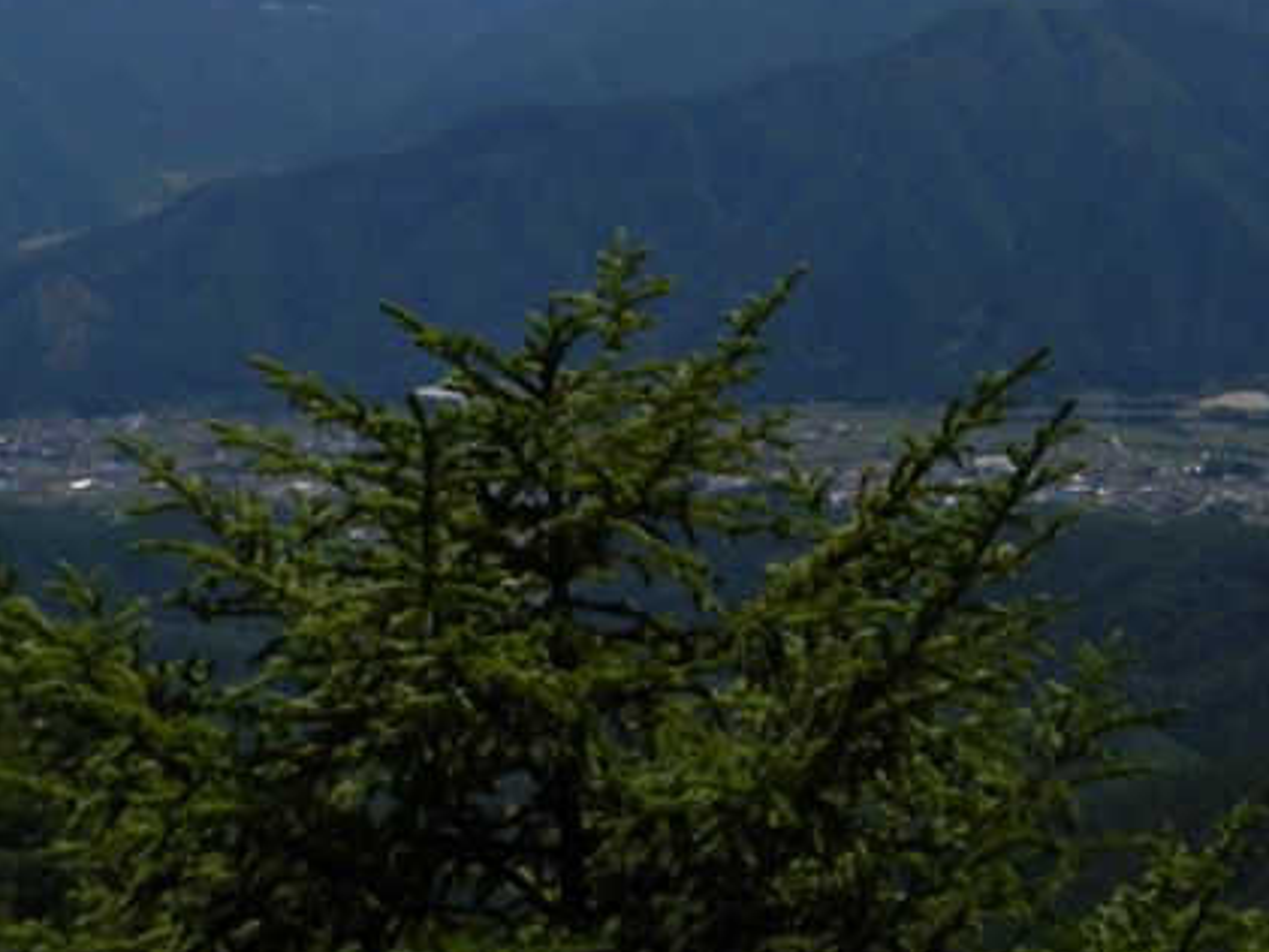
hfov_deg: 25.6
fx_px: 2787
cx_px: 717
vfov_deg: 19.2
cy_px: 214
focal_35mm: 76
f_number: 10.4
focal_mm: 7.3
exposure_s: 1/250
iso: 80
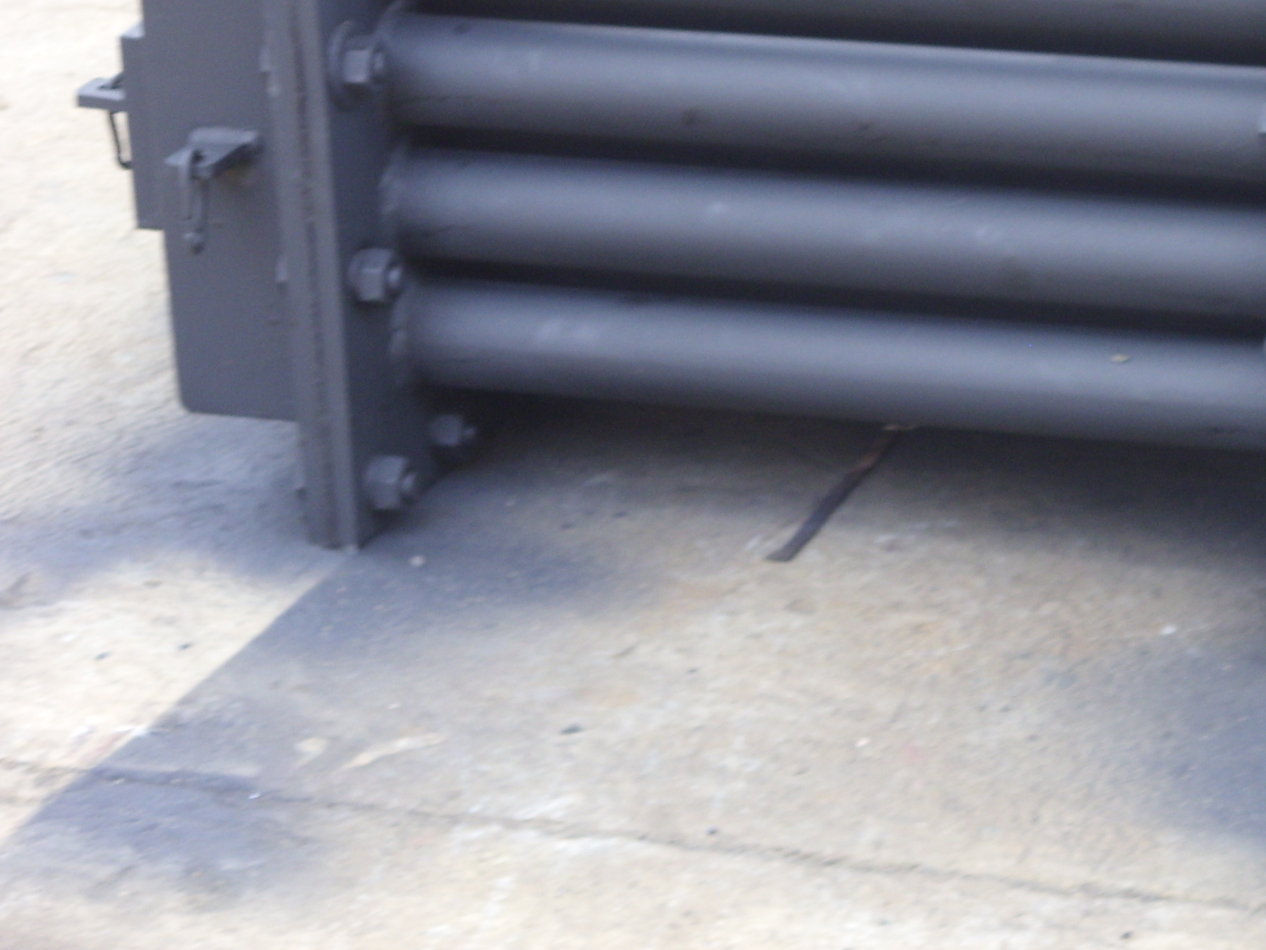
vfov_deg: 7.6
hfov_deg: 10.1
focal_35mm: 195
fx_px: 7132
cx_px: 1200
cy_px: 99
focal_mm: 16.4
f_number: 3.5
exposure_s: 1/36
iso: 50
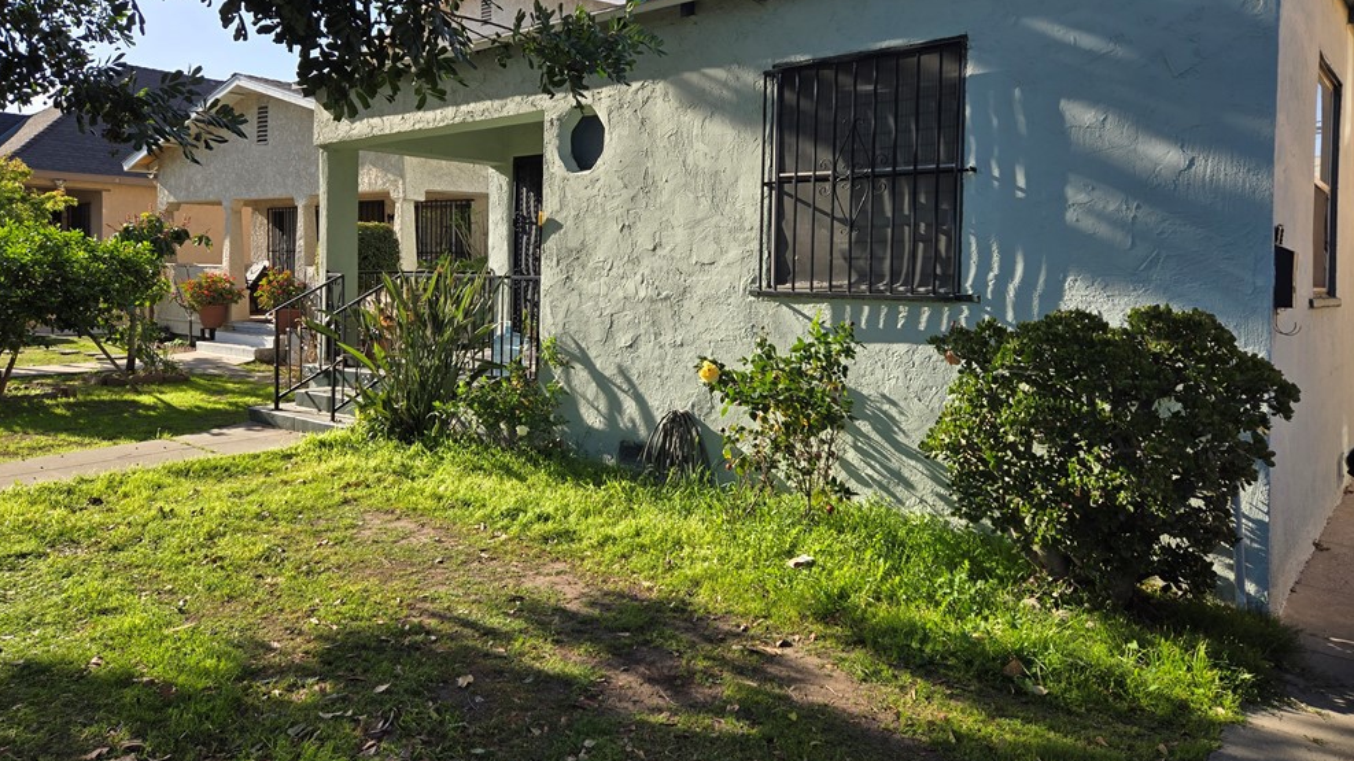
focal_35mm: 26
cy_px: 277
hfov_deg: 71.9
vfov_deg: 44.0
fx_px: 933
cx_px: 696
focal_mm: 5.4
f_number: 1.8
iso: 25
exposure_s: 1/788
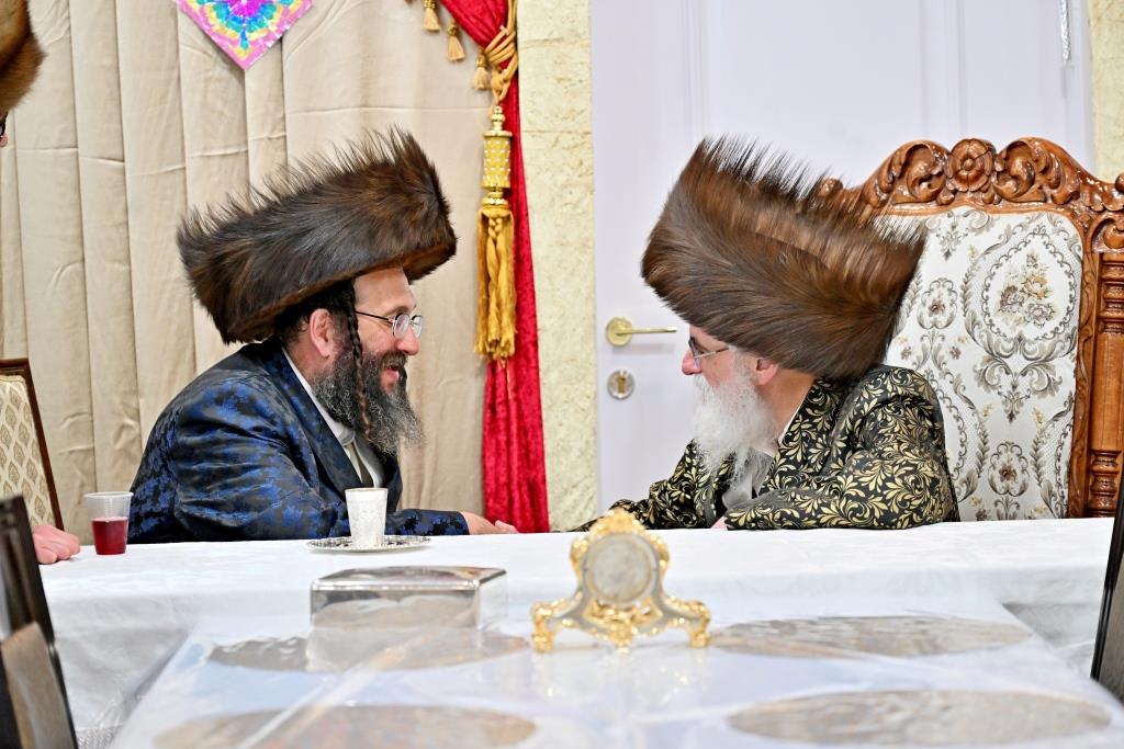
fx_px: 3216
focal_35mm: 103
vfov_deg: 13.3
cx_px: 562
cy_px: 374
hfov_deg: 19.8
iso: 1000
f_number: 4
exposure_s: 1/250
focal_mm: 103
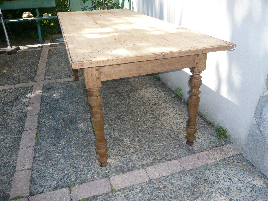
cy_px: 100
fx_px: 217
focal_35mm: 28
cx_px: 134
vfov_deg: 49.7
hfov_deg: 63.4
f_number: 2.8
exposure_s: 1/320
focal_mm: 4.6
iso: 100
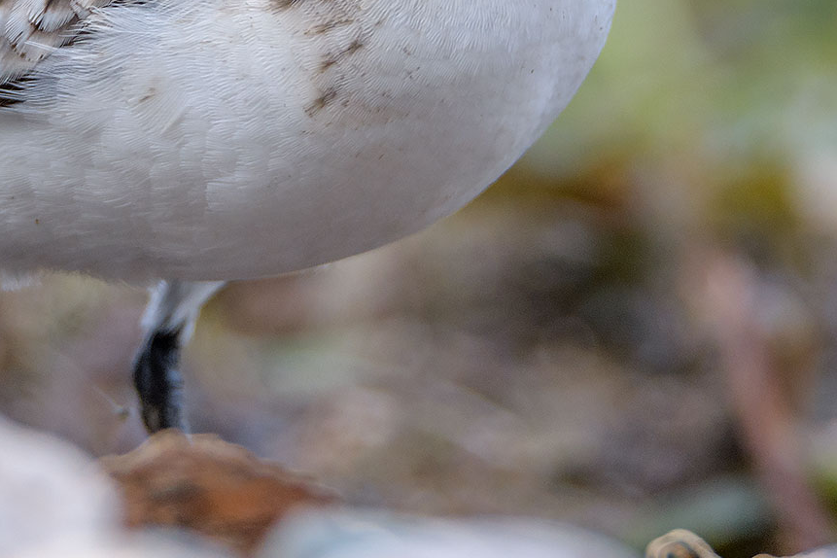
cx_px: 231
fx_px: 34198
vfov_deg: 0.9
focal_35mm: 1471
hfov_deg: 1.4
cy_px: 45
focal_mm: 440
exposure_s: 1/640
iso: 450
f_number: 6.3
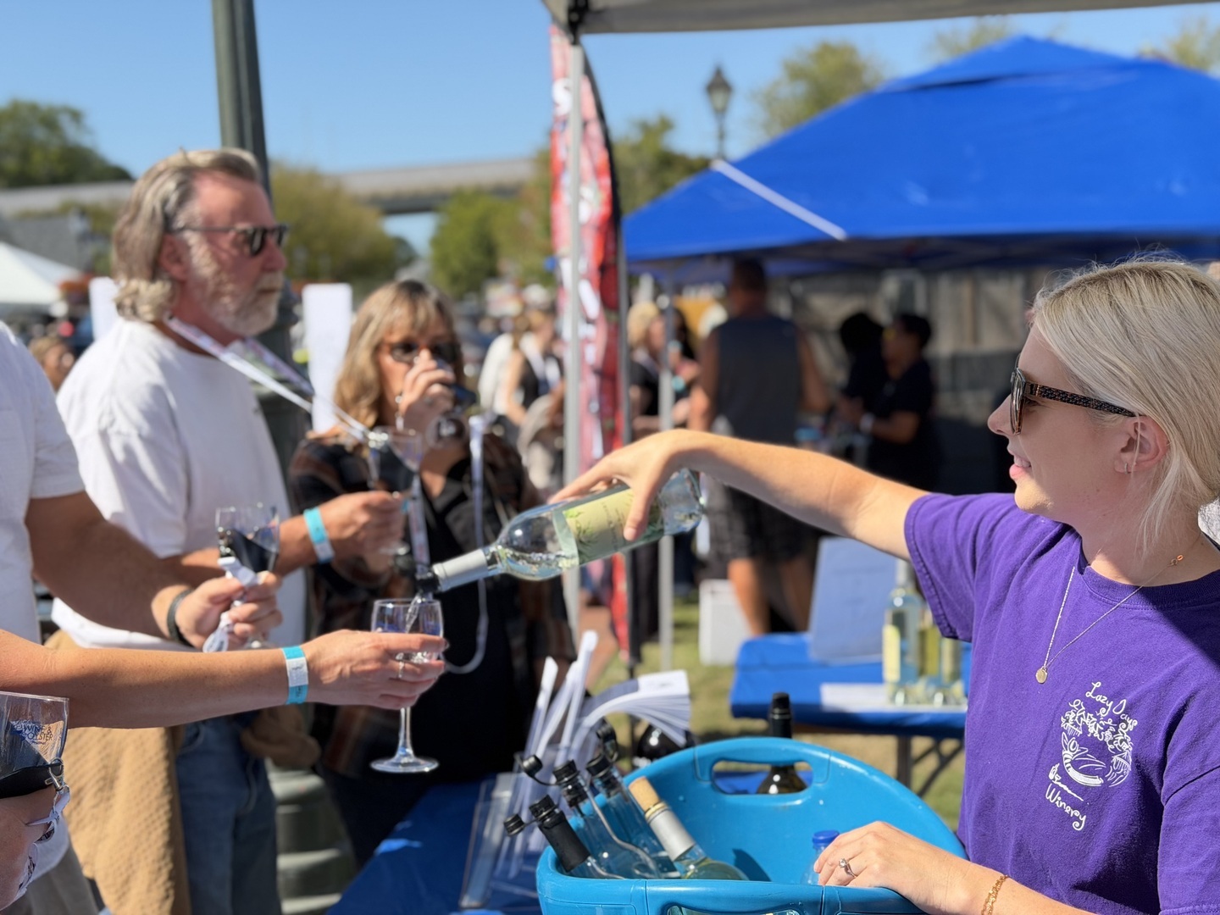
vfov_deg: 30.3
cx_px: 610
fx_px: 1692
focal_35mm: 48
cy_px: 458
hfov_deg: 39.7
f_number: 1.78
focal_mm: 6.76
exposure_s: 1/3704
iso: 100
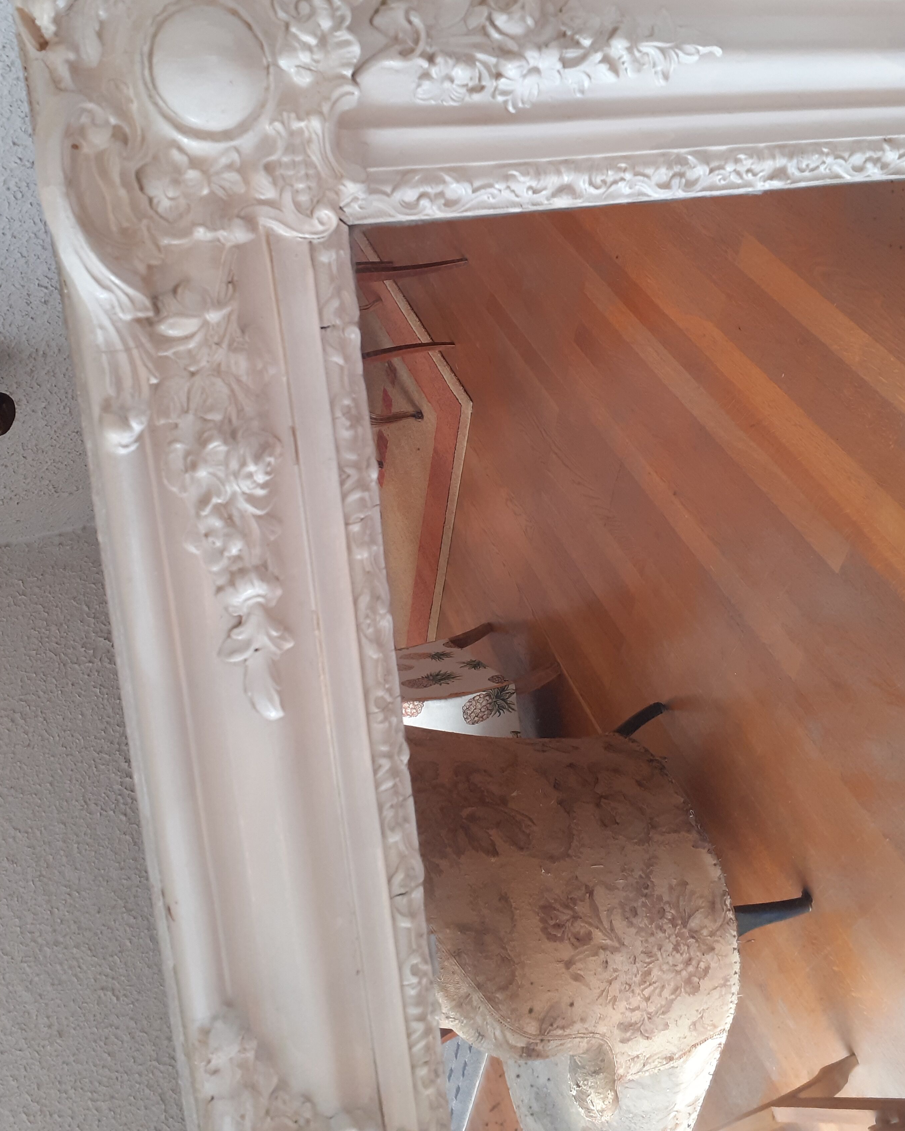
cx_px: 475
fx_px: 1071
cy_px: 446
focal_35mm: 32
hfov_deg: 45.8
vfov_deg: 55.2
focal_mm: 3.6
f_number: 1.9
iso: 100
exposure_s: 1/50
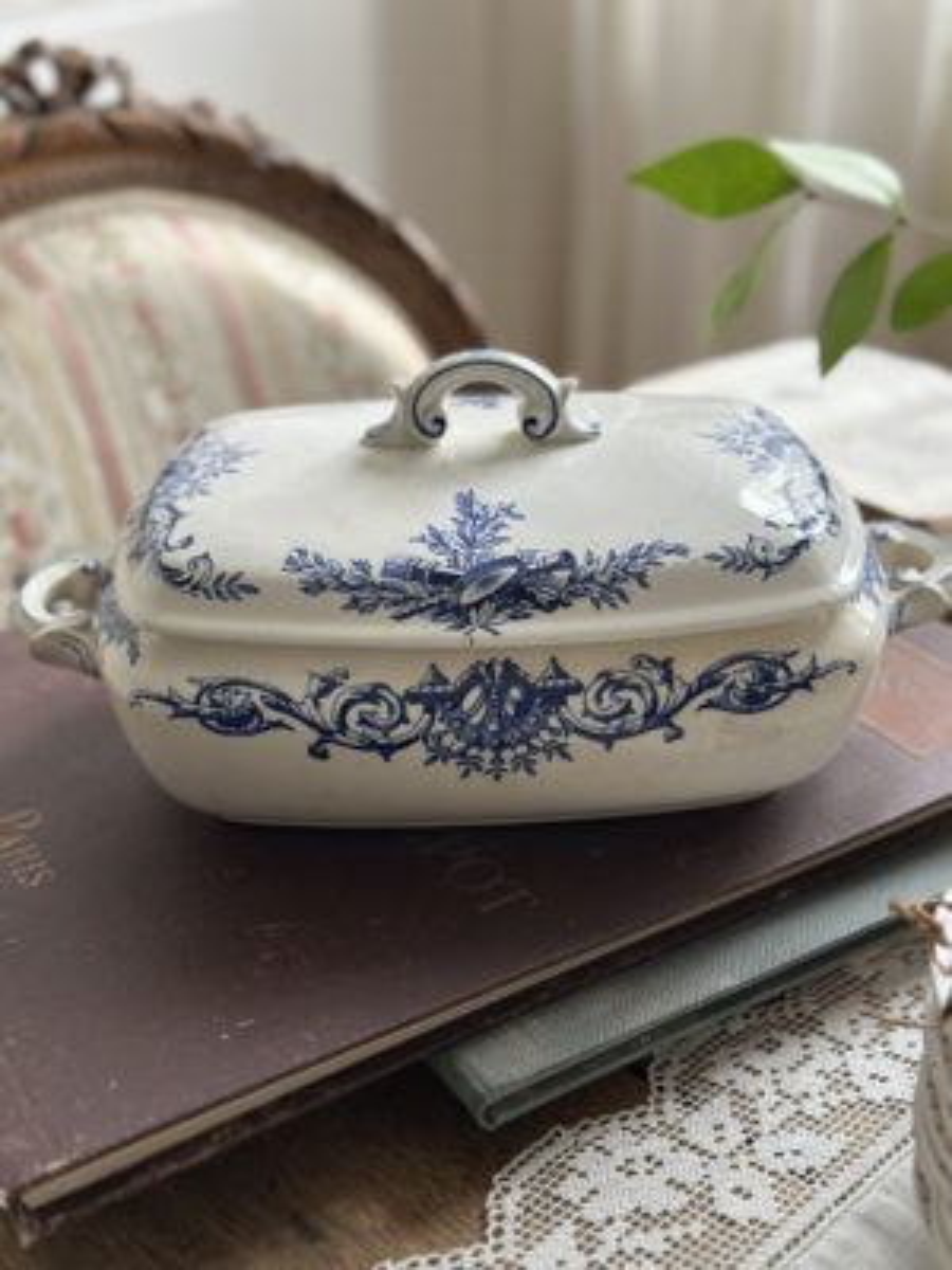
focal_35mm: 48
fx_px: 1760
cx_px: 476
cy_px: 635
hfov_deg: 30.3
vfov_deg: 39.7
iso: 125
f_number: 1.78
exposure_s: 1/60
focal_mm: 6.86
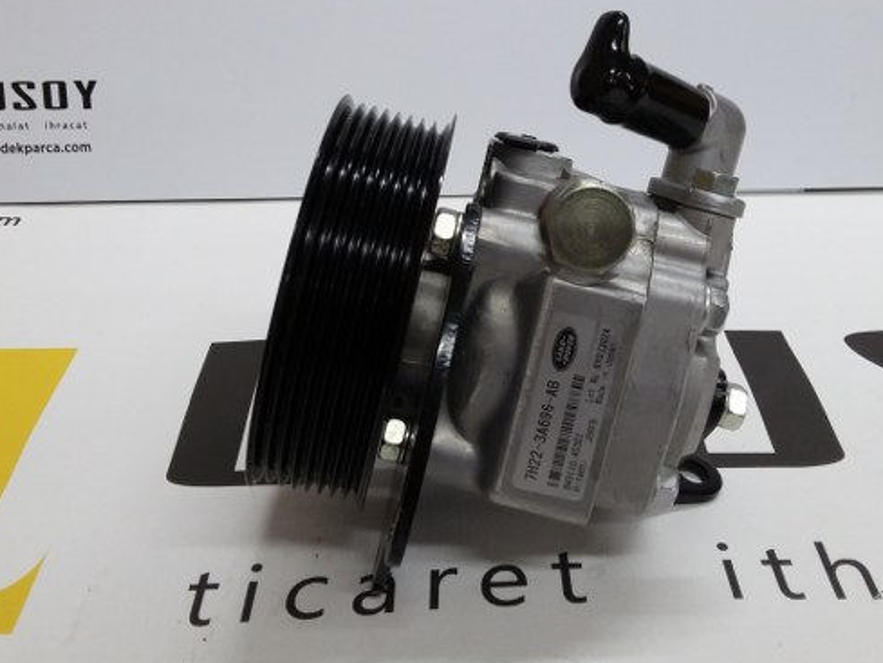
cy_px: 271
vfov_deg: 37.6
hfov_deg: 49.0
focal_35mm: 38
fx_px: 970
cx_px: 460
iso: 160
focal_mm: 3.3
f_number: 2.2
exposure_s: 1/33
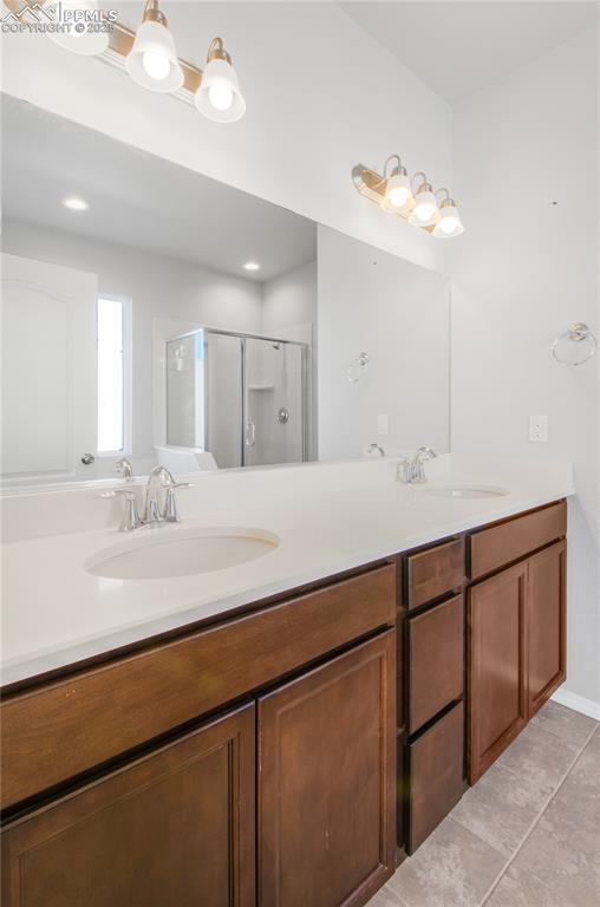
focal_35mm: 15
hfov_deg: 77.0
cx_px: 300
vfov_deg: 100.5
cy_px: 454
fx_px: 377
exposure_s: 1/8
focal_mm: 10
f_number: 13
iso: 200
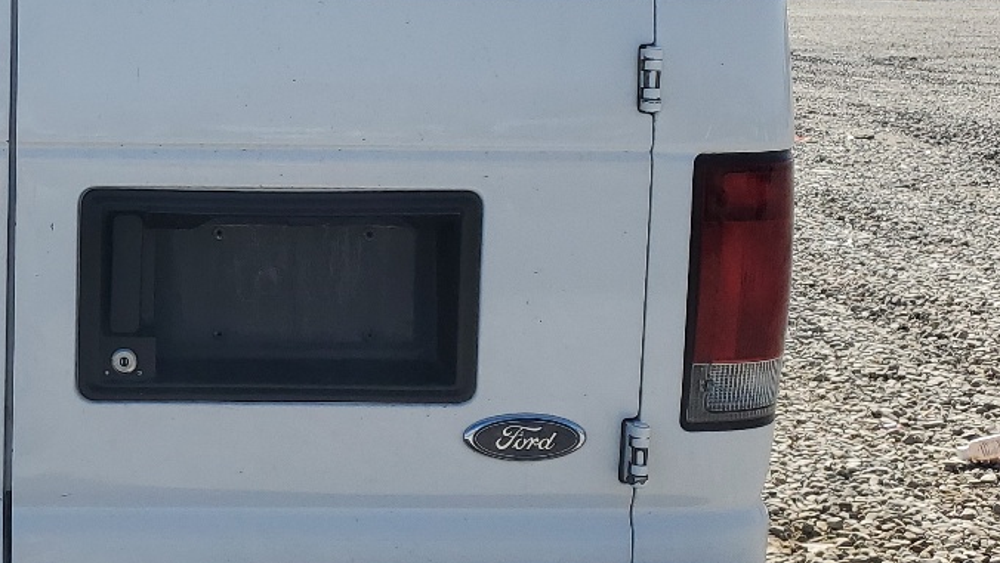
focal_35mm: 67
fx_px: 1777
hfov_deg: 29.2
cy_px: 124
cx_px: -25
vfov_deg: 17.9
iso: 50
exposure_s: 1/3333
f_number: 1.5
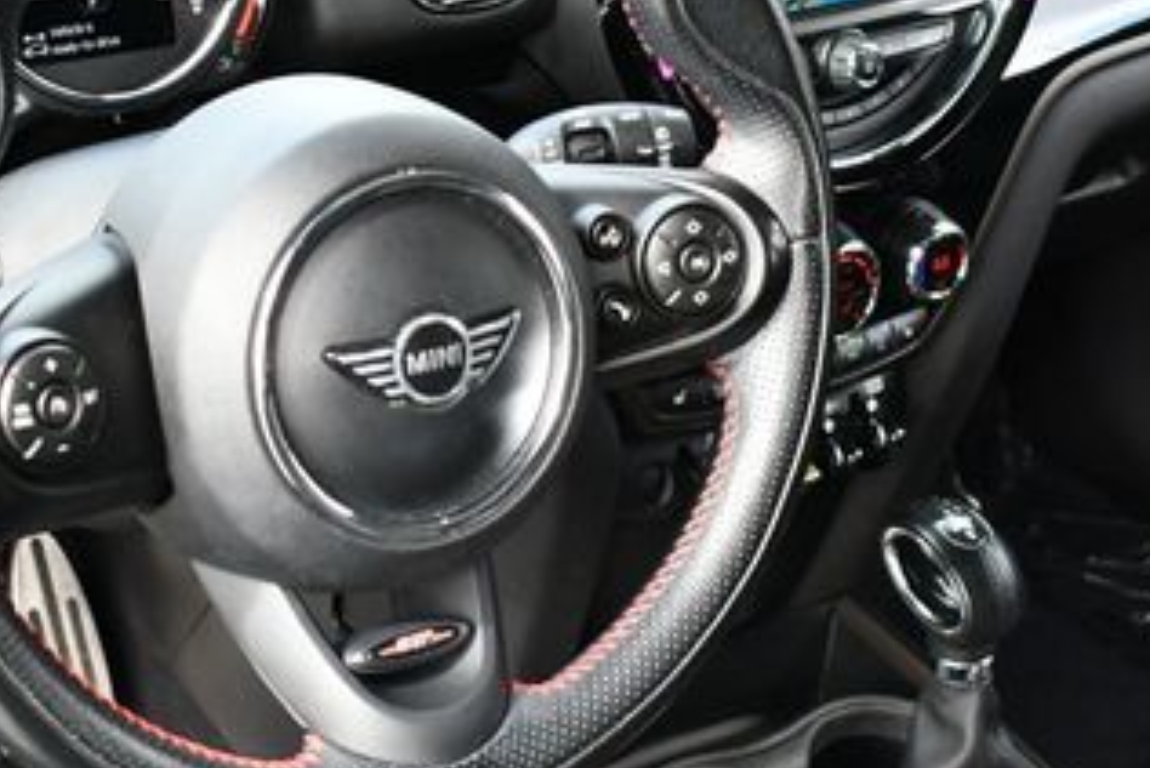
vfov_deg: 16.1
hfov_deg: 23.8
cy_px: 284
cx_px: 440
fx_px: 2716
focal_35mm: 85
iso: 500
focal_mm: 21
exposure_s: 1/250
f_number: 3.8
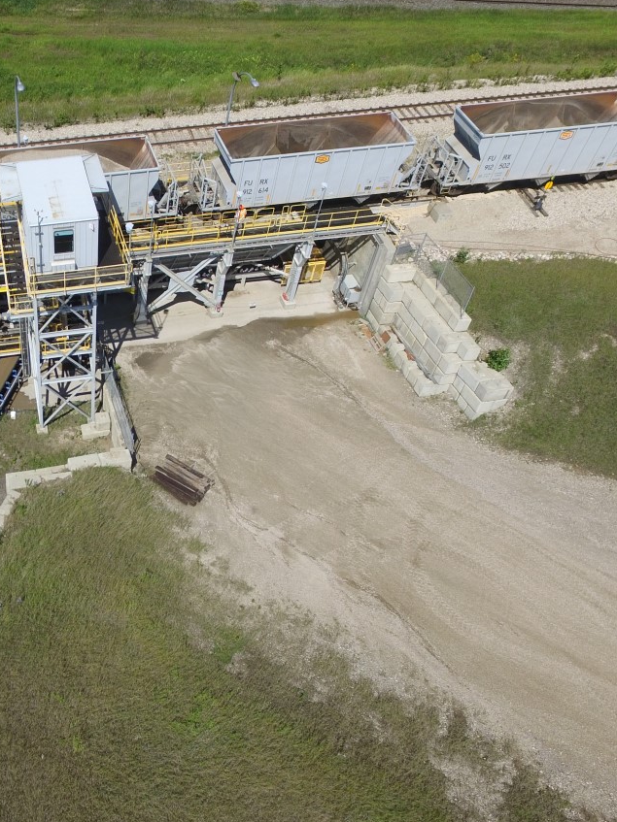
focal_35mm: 34
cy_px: 440
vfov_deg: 53.9
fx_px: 808
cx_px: 59
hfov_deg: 38.8
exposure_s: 1/1344
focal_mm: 3.61
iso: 100
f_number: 2.8
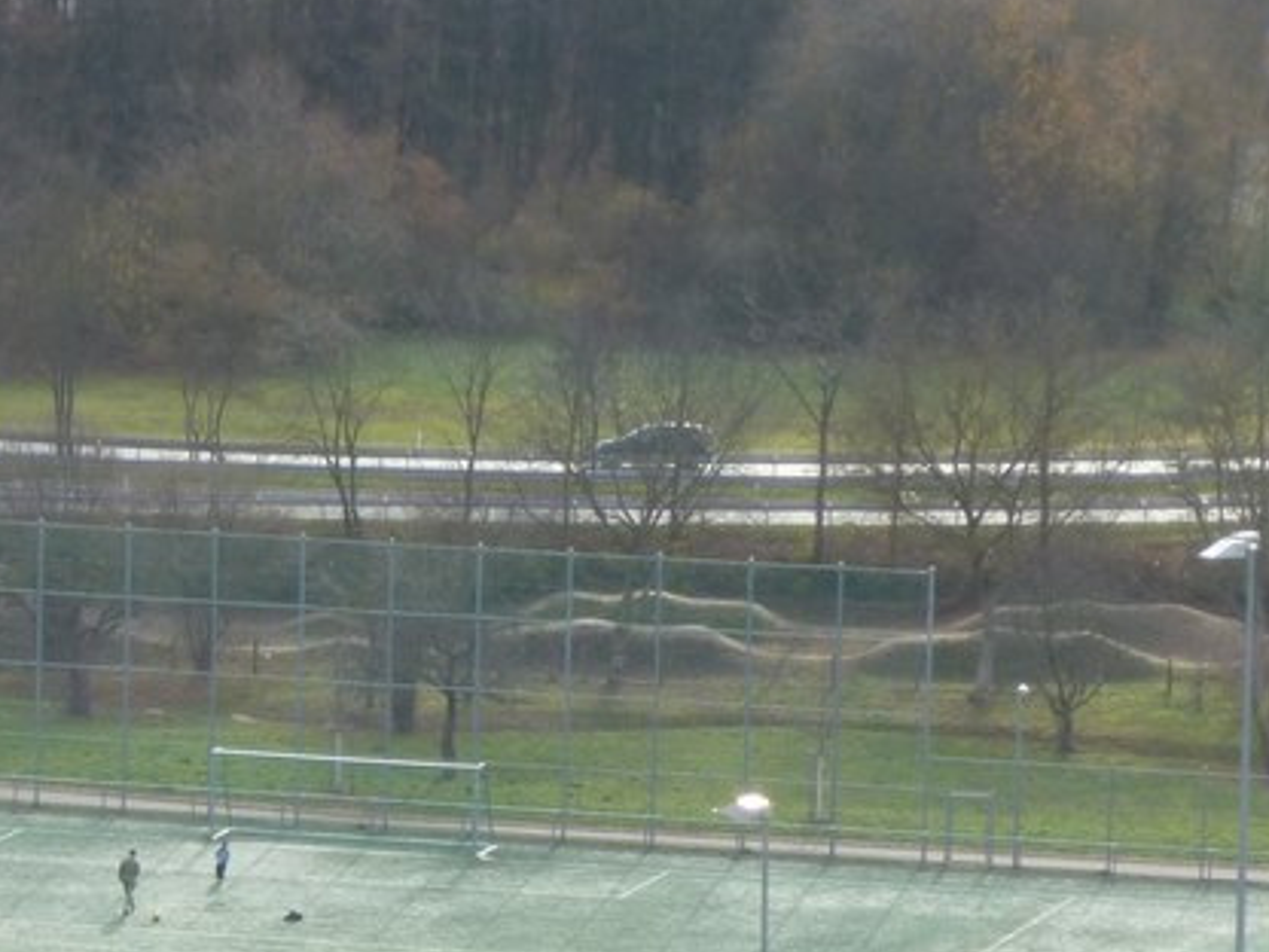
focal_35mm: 373
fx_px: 13674
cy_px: 925
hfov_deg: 5.3
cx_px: 24
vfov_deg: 4.0
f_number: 5.3
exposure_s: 1/125
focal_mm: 27.7
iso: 100
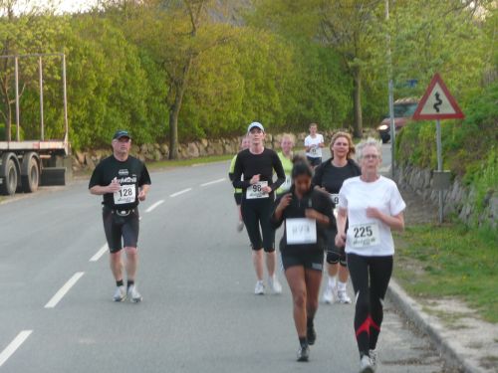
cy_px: 186
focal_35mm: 189
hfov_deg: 10.5
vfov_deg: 7.9
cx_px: 249
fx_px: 2719
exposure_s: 1/40
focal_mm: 31
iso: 100
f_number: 4.8
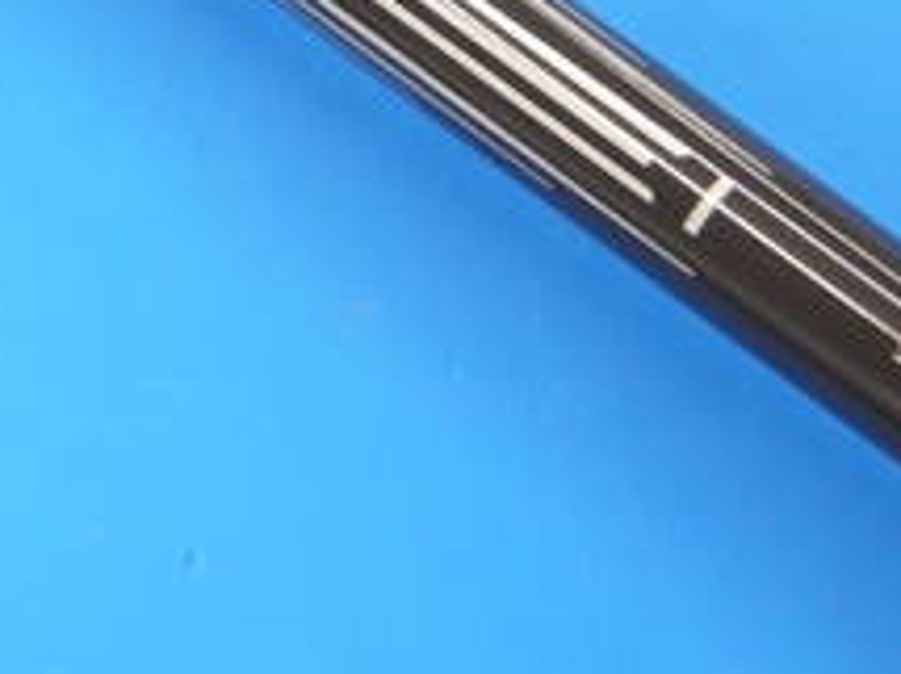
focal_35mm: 250
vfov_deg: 5.9
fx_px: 6503
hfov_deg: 7.9
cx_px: -96
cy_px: -222
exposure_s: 1/80
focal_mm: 42
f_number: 5.6
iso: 800
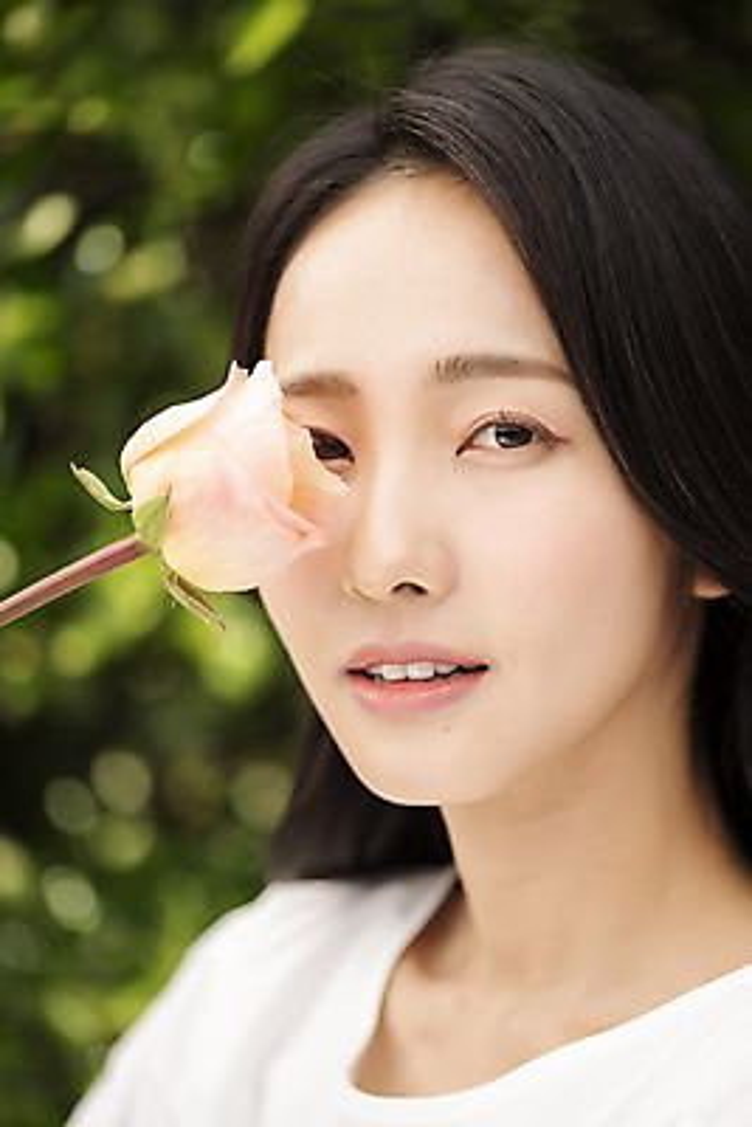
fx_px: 3287
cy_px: 564
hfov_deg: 13.1
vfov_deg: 19.4
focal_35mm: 105
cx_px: 376
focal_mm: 105
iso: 100
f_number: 4
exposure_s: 1/400
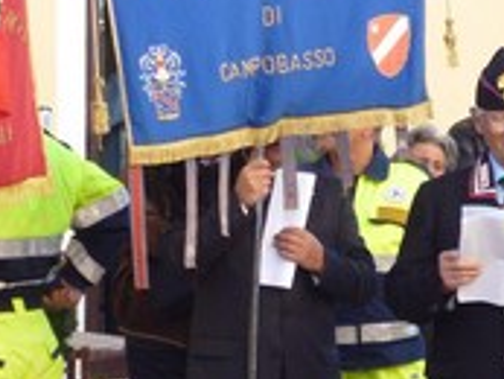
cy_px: 313
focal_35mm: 202
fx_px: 2943
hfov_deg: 9.8
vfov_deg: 7.3
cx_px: 379
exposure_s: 1/100
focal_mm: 12.5
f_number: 5
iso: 125
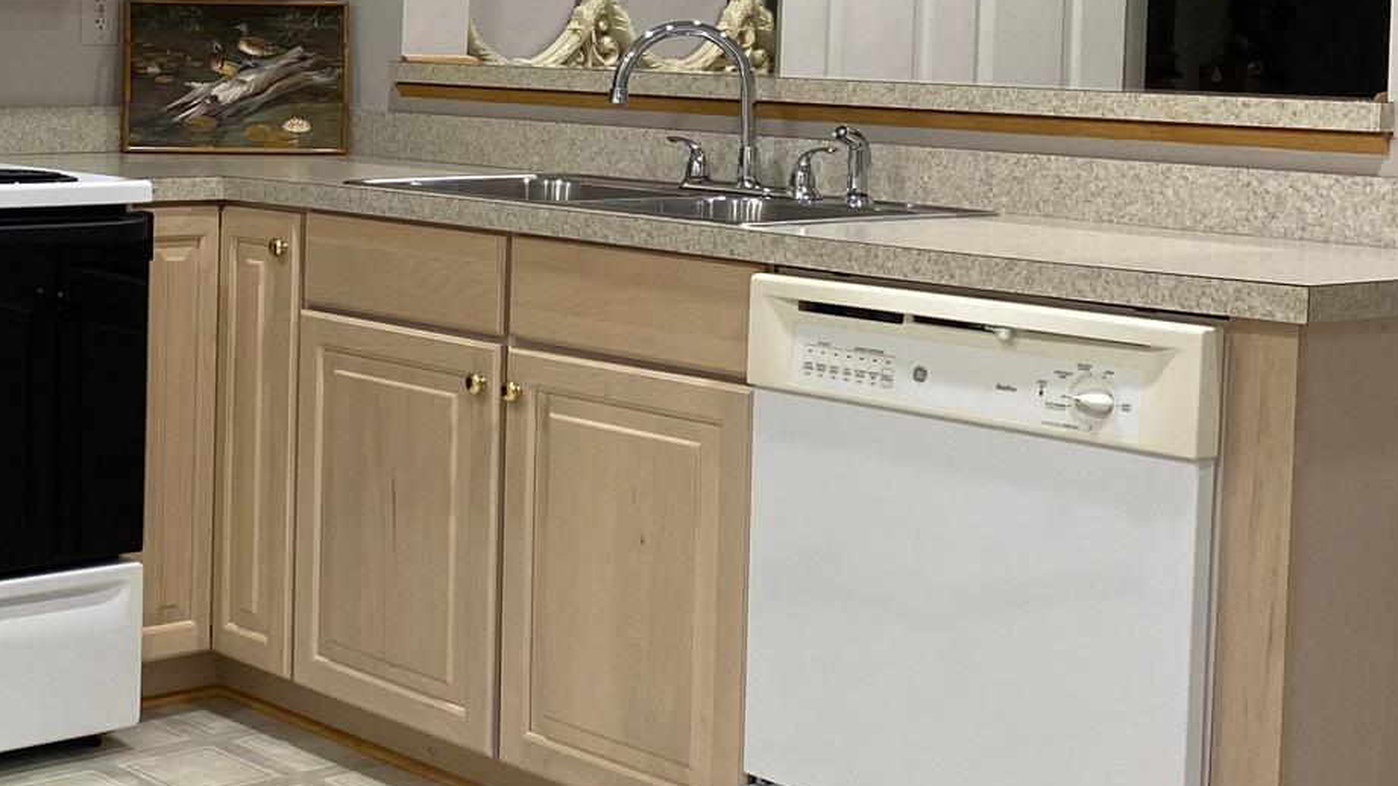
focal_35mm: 63
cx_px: 118
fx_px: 2335
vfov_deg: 18.9
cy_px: 164
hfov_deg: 31.6
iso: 160
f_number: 1.8
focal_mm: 4.25
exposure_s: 1/60
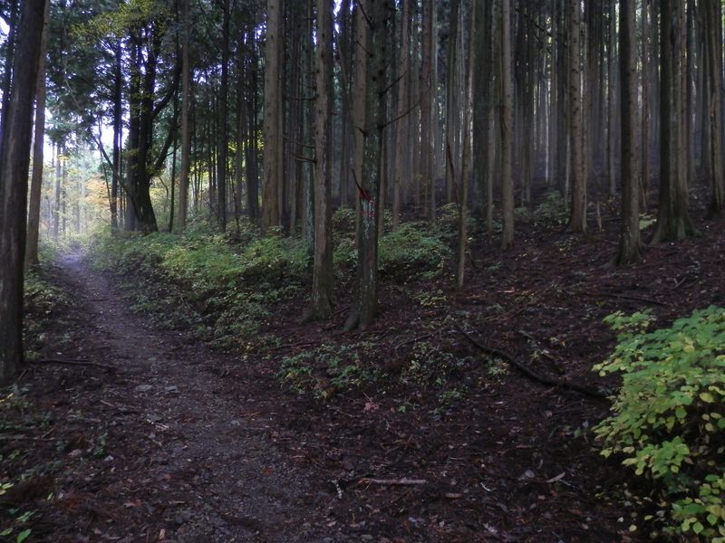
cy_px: 272
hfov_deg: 69.4
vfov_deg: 54.9
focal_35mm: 25
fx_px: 524
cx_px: 362
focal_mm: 4.5
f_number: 3
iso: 200
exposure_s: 1/10
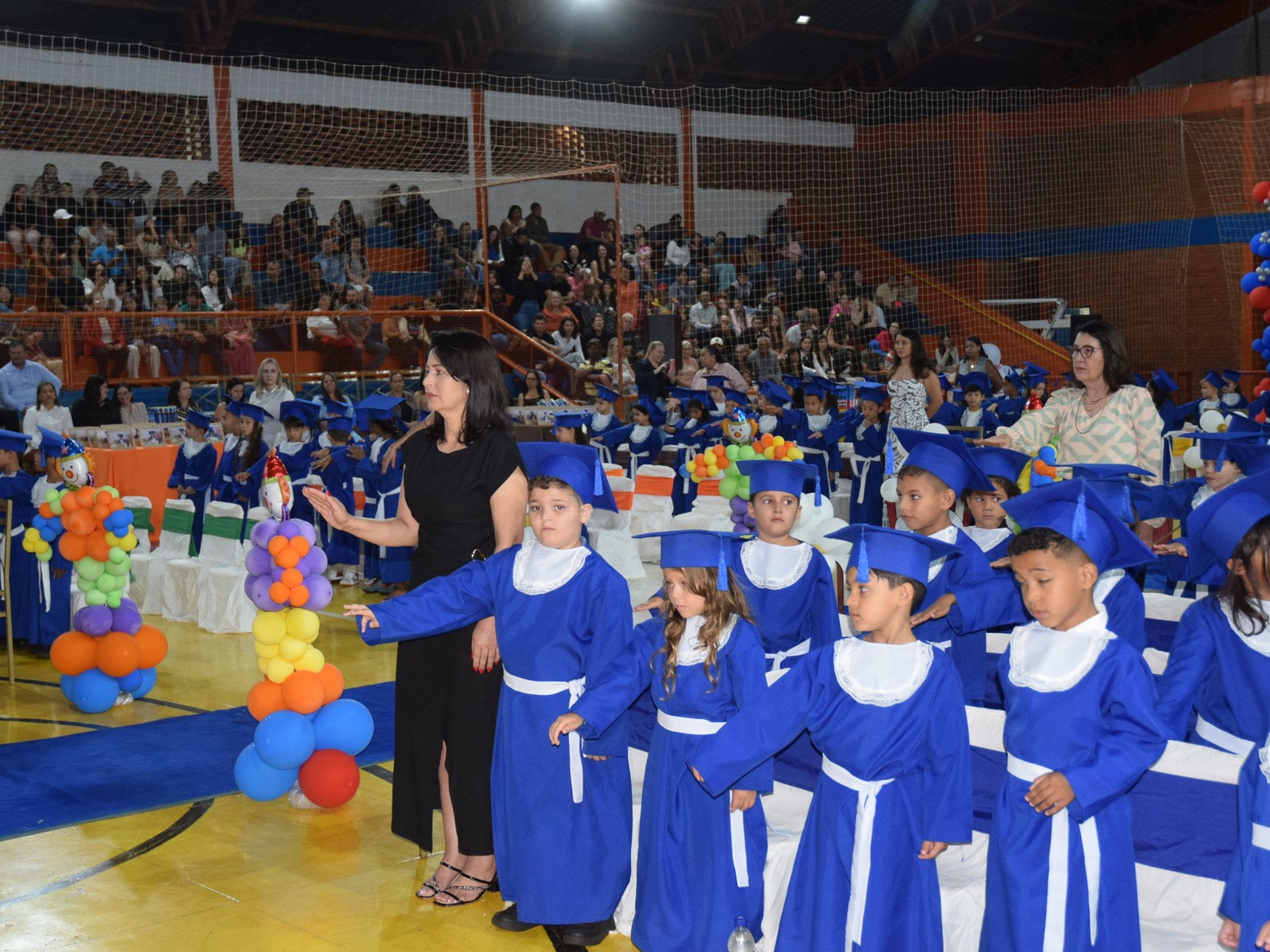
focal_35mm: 48
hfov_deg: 40.0
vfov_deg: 30.5
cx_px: 578
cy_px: 480
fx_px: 1744
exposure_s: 1/60
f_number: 3.8
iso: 1250
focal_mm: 29
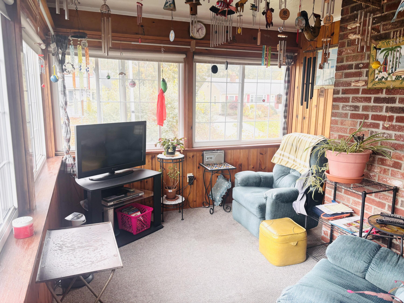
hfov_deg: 67.3
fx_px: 303
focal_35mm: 26
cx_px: 202
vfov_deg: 53.1
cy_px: 152
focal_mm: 5.96
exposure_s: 1/121
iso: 80
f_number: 1.6
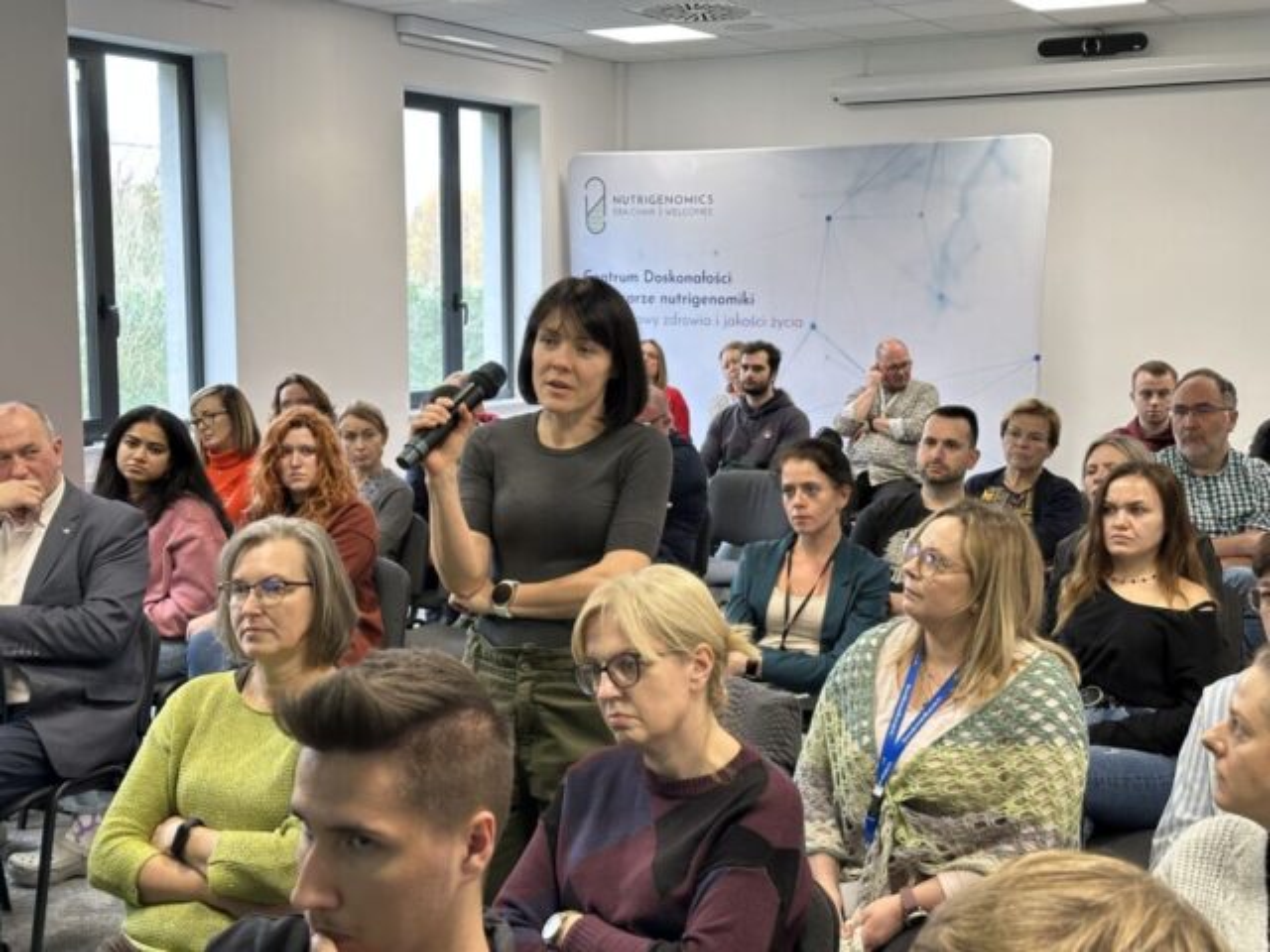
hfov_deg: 39.7
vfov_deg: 30.3
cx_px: 635
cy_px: 476
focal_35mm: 48
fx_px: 1761
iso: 125
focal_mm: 6.86
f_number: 1.78
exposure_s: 1/60
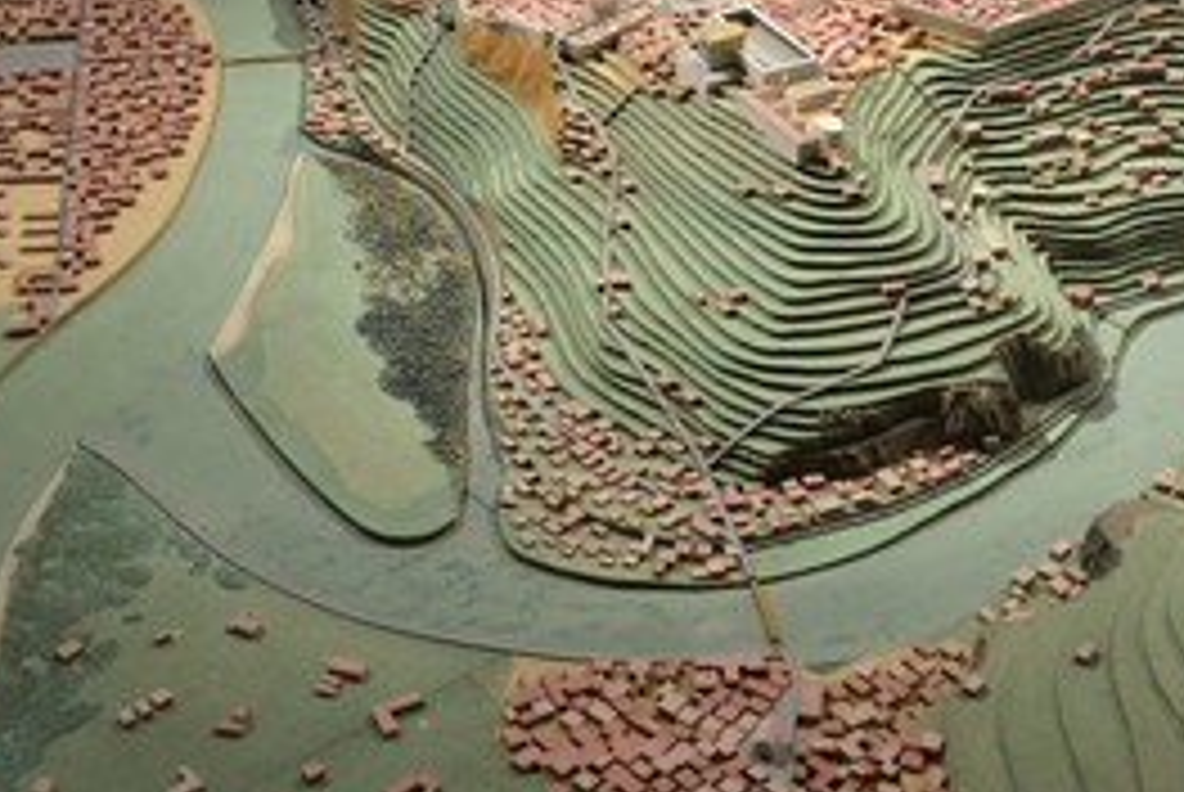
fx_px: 2206
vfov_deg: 20.4
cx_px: 522
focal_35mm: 67
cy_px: 378
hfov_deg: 30.0
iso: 1600
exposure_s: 1/80
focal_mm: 42
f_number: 5
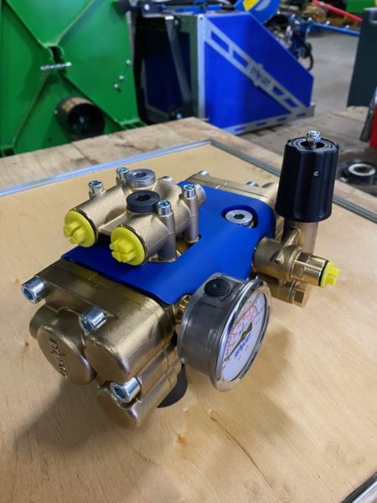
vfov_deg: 67.3
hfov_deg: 53.1
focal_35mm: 26
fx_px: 378
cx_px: 188
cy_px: 252
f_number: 1.8
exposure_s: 1/50
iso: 400
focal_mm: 4.25
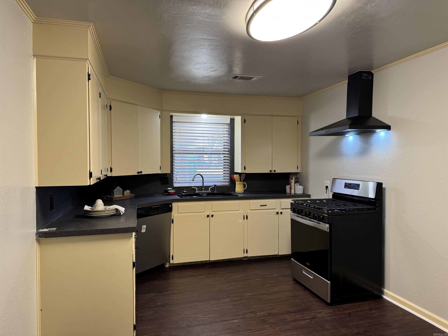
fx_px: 311
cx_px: 224
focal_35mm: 24
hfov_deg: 71.6
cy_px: 168
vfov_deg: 56.8
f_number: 1.78
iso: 160
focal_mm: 6.76
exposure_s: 1/60
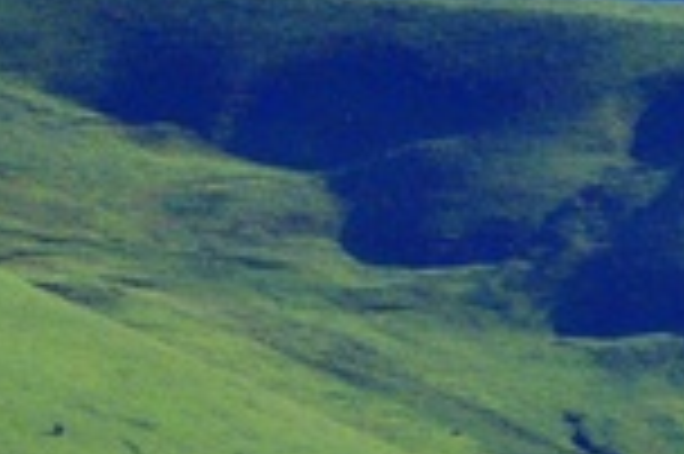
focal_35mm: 1581
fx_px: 30006
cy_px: 784
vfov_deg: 0.9
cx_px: 684
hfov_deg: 1.3
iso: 400
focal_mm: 200
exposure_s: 1/2000
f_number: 8
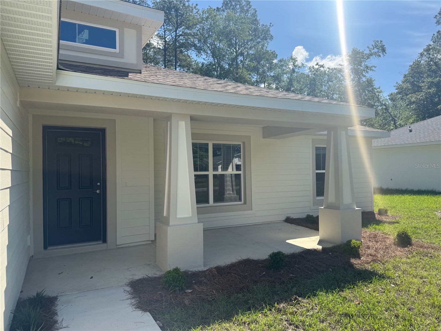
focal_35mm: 24
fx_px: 306
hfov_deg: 71.6
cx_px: 220
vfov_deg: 56.8
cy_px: 166
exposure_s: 1/3802
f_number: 1.78
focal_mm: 6.76
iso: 80
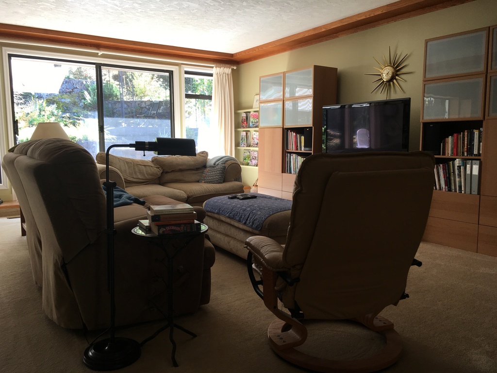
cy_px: 186
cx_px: 248
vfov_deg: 48.2
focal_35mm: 29
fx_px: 416
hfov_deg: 61.7
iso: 25
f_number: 2.2
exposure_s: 1/40
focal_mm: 4.15
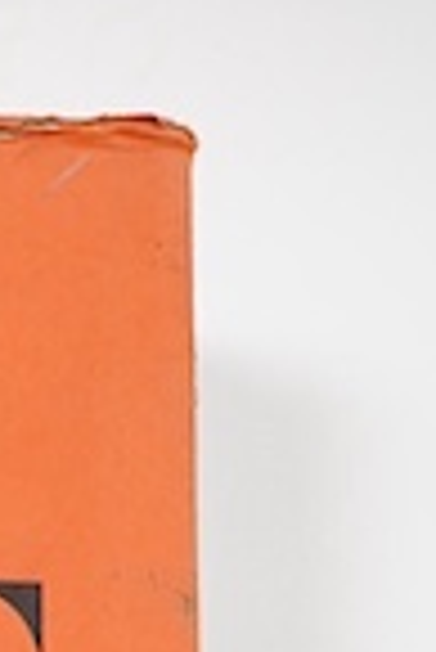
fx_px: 5056
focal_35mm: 279
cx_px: -859
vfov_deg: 7.1
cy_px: 1326
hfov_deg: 4.7
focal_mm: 30
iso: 1250
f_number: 7.1
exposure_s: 1/125
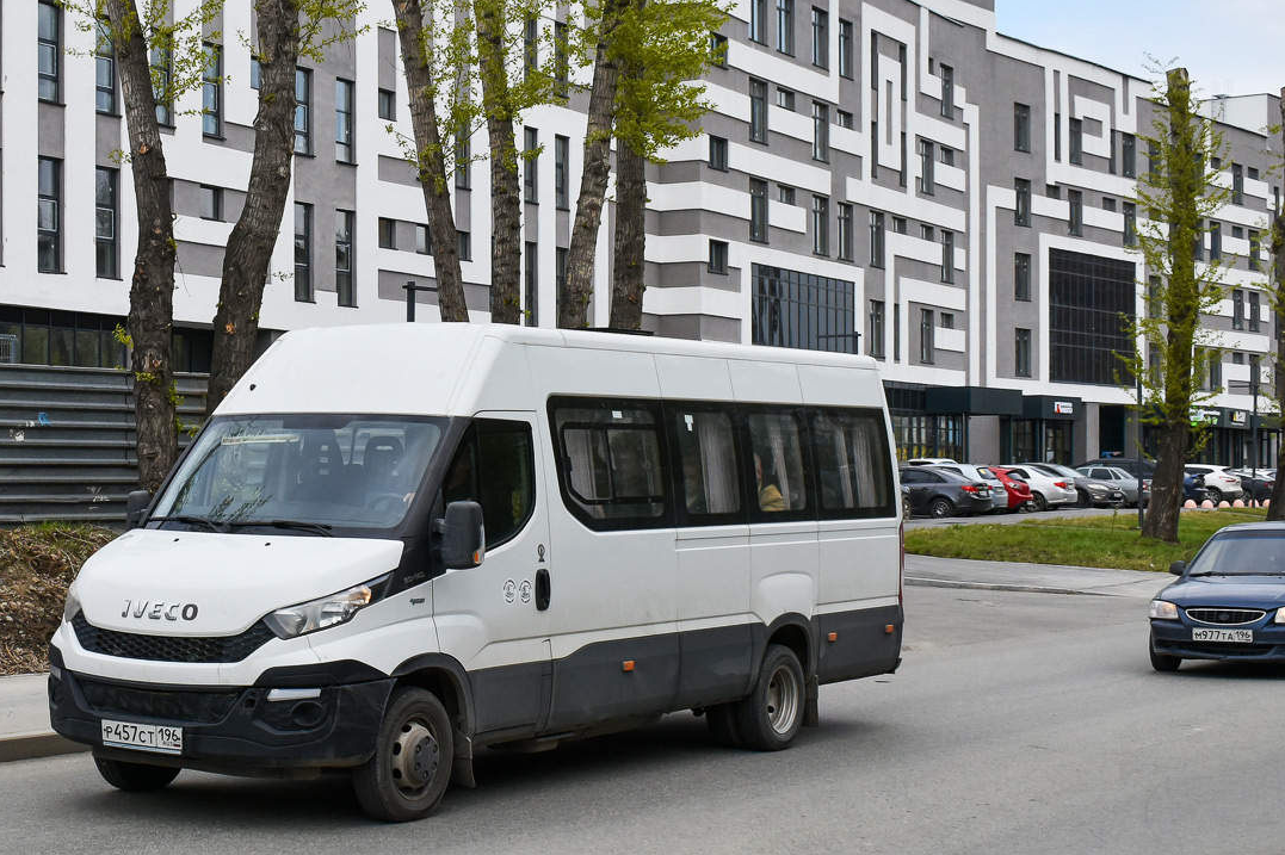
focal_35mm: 53
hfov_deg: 37.5
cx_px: 470
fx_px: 1878
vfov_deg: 25.6
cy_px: 372
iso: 400
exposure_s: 1/1600
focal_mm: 27
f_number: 6.3
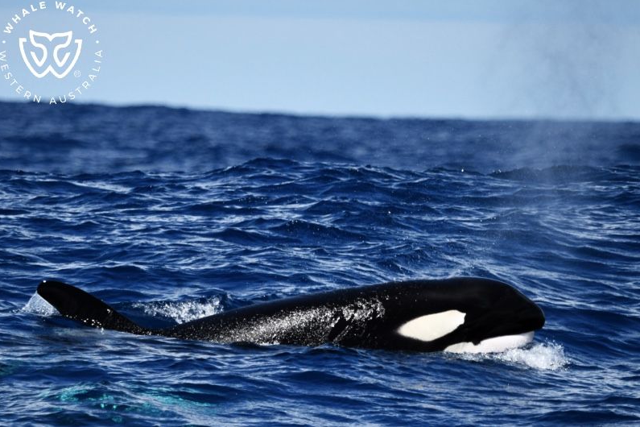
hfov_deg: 4.3
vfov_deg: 2.8
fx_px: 8586
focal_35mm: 483
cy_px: 213
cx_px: 320
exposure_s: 1/8000
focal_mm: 480
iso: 800
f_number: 6.3
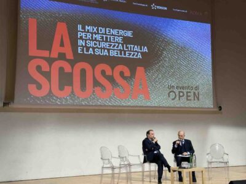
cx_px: 123
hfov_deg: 39.7
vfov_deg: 30.3
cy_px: 92
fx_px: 341
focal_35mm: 48
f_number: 1.78
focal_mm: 6.76
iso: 80
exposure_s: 1/92
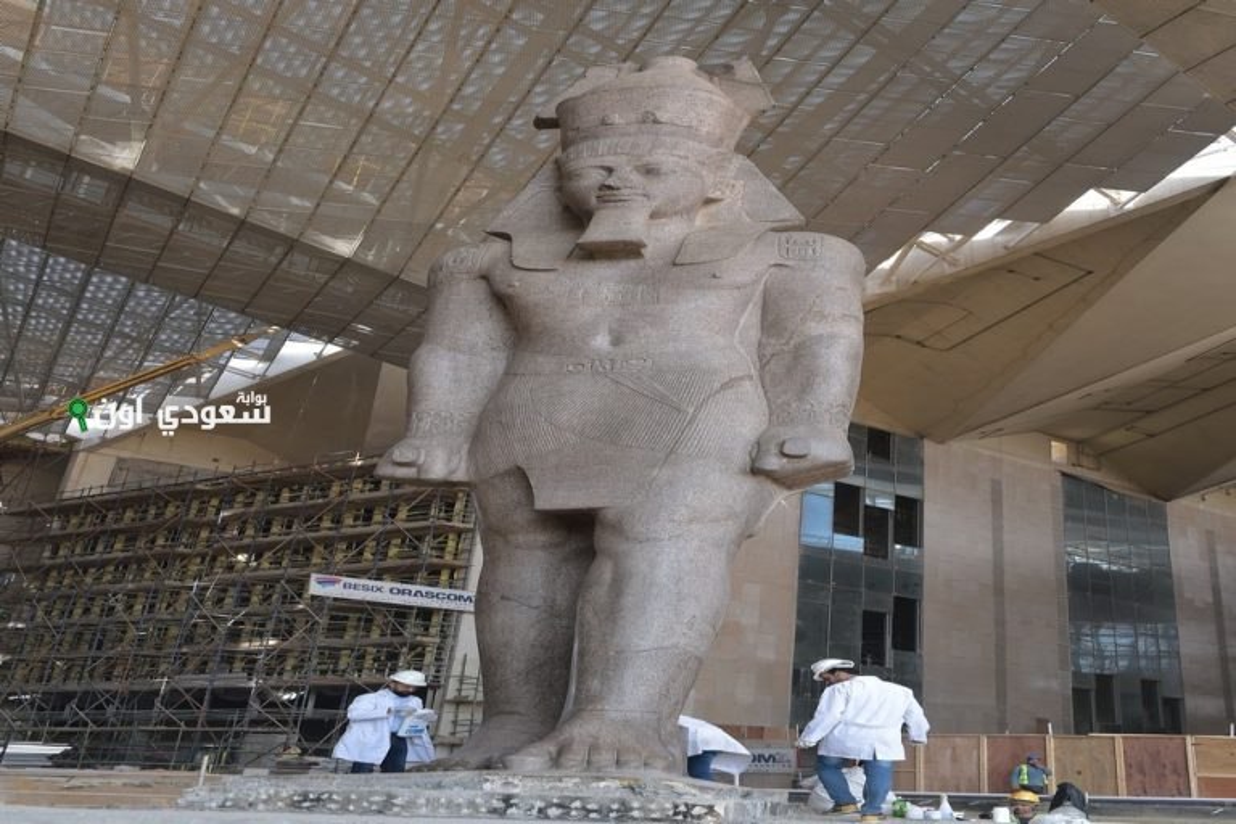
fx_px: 1305
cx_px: 618
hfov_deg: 50.7
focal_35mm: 38
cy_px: 412
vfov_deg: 35.1
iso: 500
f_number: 10
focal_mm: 38
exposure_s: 1/100
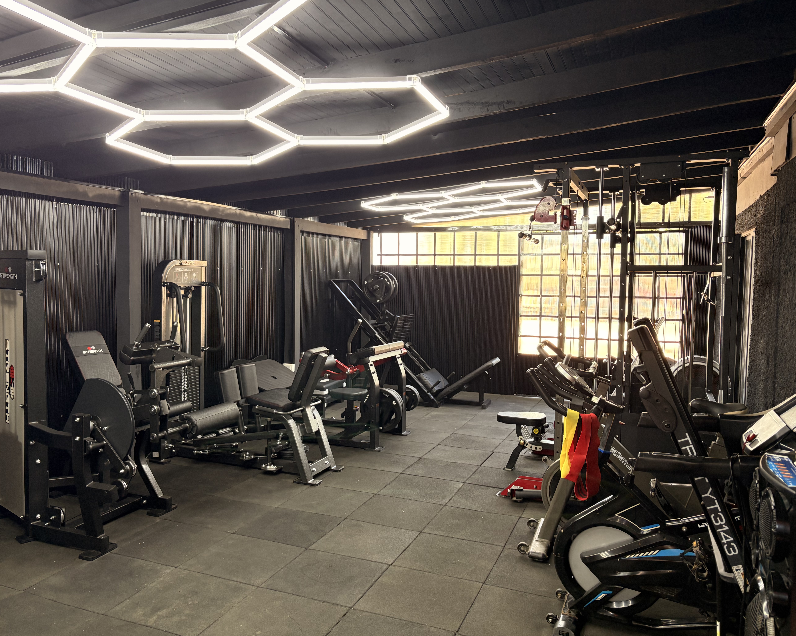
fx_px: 660
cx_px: 371
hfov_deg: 62.1
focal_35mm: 28
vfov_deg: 51.5
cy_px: 313
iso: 125
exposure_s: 1/60
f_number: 1.6
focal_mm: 5.96
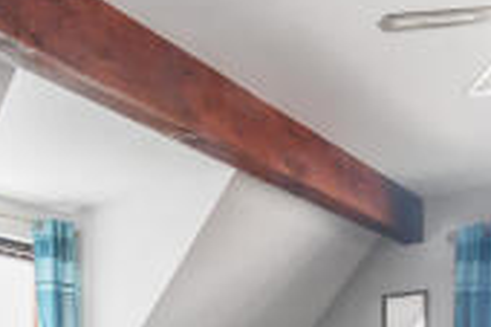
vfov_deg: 27.1
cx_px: 306
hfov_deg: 46.0
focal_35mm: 42
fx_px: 572
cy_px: 418
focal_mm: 10
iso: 100
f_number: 8
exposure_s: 1/2.5
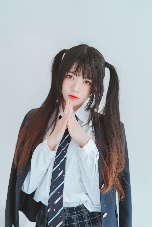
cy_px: 114
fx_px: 317
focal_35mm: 50
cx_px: 76
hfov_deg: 27.0
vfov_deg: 39.6
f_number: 1.4
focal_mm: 50
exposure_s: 1/160
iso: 100
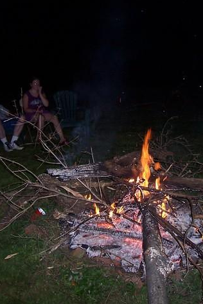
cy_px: 152
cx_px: 121
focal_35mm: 52
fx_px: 440
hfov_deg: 25.9
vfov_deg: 38.2
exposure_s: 1/60
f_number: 2.8
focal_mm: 5.6
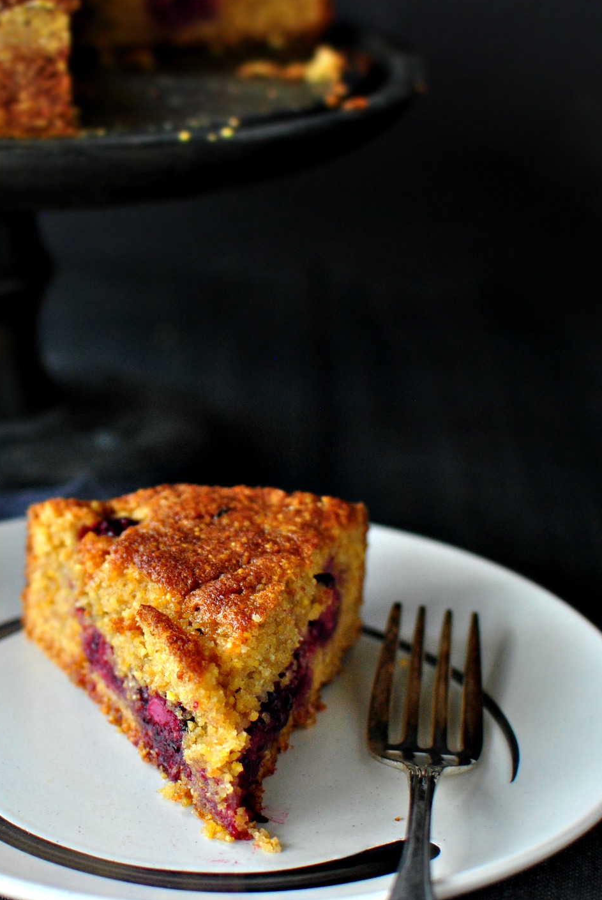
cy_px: 470
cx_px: 160
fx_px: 2020
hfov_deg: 16.9
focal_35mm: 81
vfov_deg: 25.1
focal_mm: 35
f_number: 2.8
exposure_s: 1/160
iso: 400
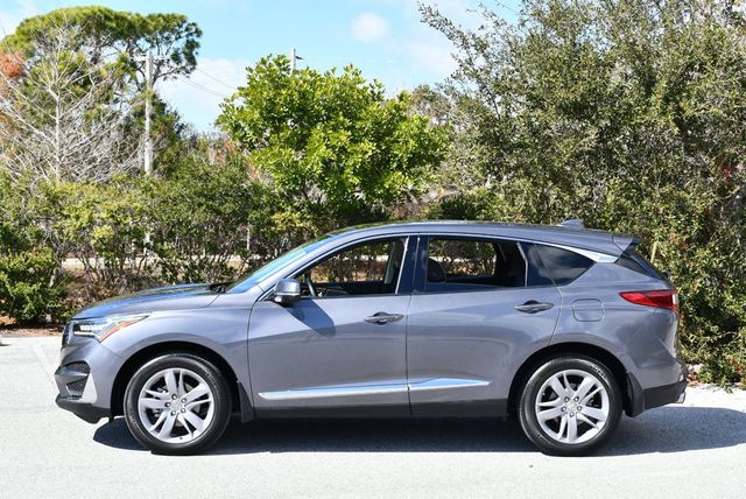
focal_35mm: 60
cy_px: 250
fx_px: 1244
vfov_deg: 22.7
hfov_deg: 33.4
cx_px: 373
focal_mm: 30
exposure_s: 1/250
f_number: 8
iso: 200
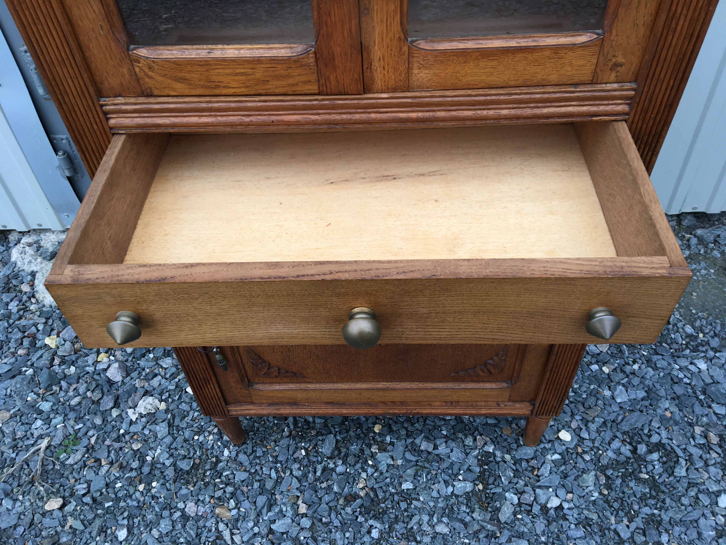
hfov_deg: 61.7
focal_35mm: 29
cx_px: 363
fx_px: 608
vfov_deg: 48.2
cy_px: 272
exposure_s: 1/100
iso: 40
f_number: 2.2
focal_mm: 4.15
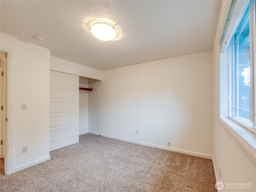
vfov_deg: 85.7
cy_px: 96
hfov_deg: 102.1
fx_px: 104
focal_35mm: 14
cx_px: 128
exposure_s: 1
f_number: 10
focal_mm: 7
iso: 200
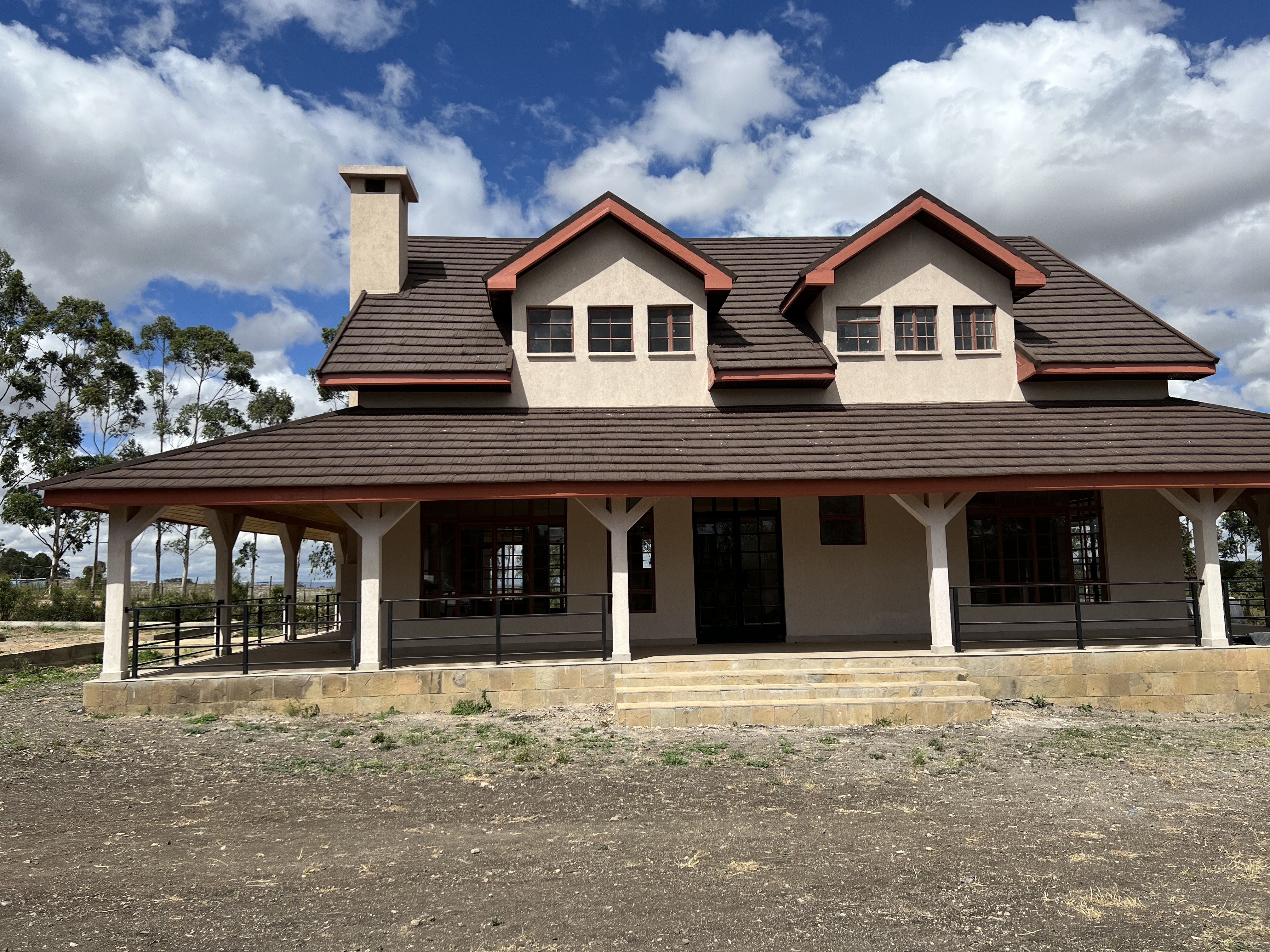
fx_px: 954
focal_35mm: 26
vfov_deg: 53.1
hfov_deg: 67.3
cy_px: 476
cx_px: 635
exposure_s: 1/7463
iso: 50
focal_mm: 5.7
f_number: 1.5
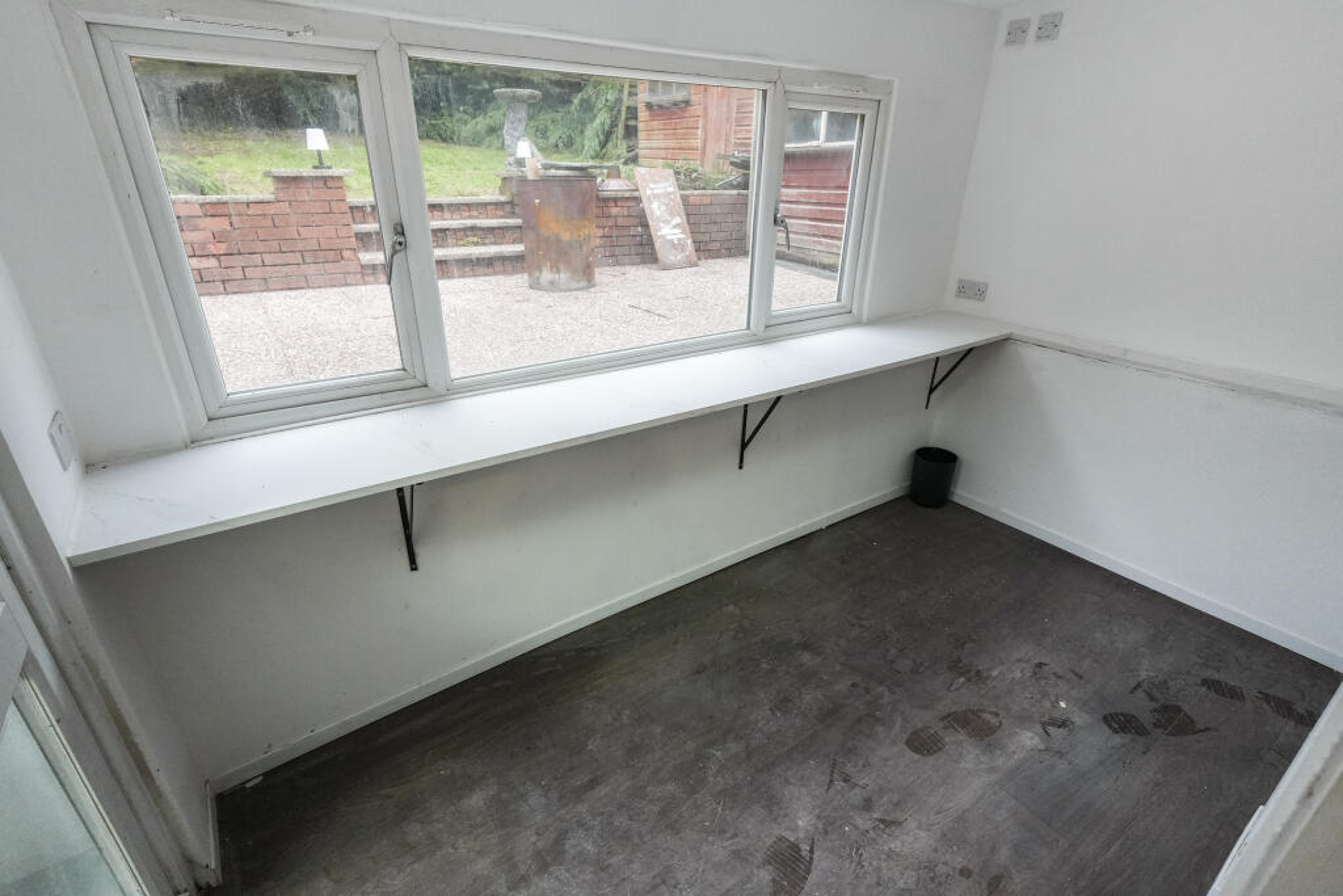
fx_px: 644
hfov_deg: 92.4
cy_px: 448
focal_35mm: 17
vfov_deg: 69.7
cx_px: 672
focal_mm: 11.5
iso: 1250
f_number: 4
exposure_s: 1/160
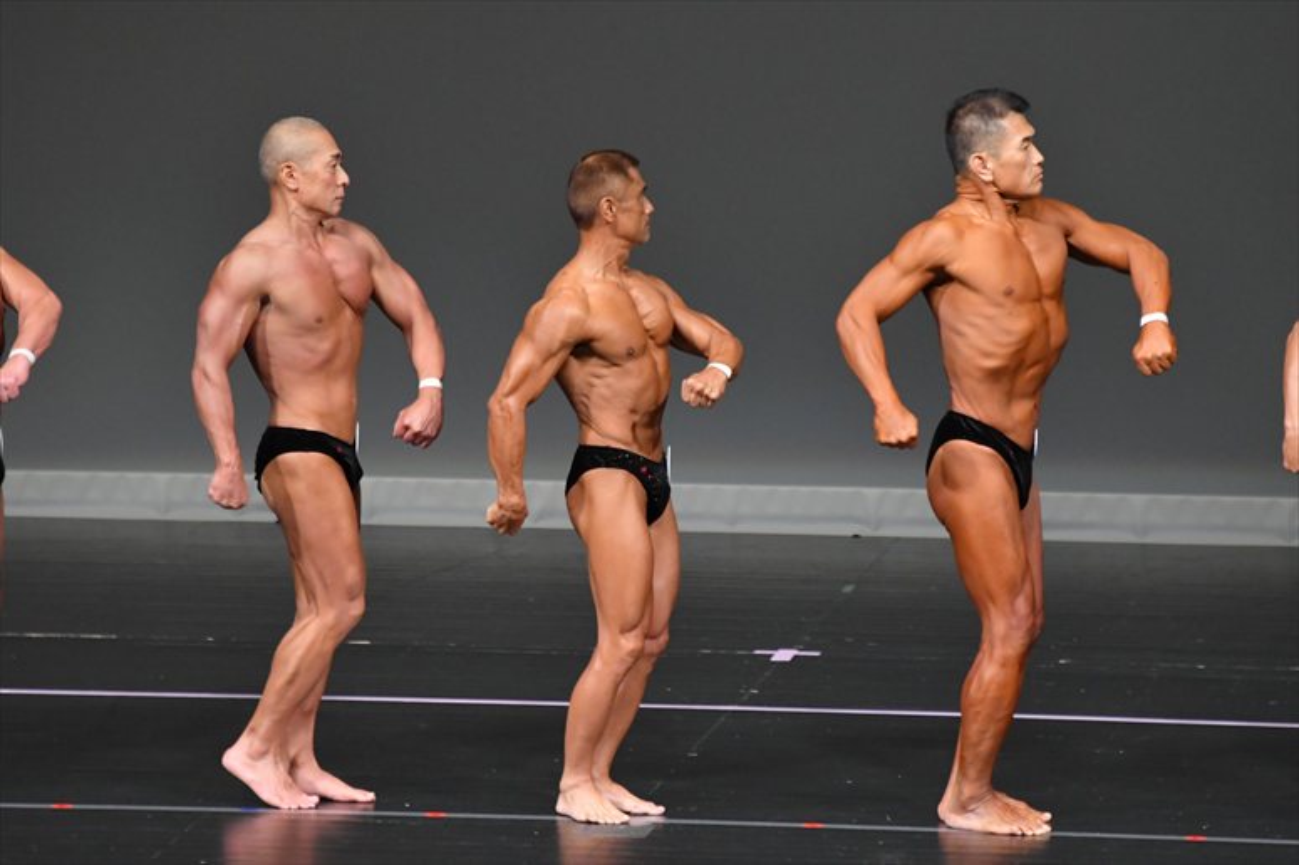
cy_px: 432
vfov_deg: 4.0
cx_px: 650
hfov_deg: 6.0
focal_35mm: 345
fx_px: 12443
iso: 4000
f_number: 5.6
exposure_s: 1/400
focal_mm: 230
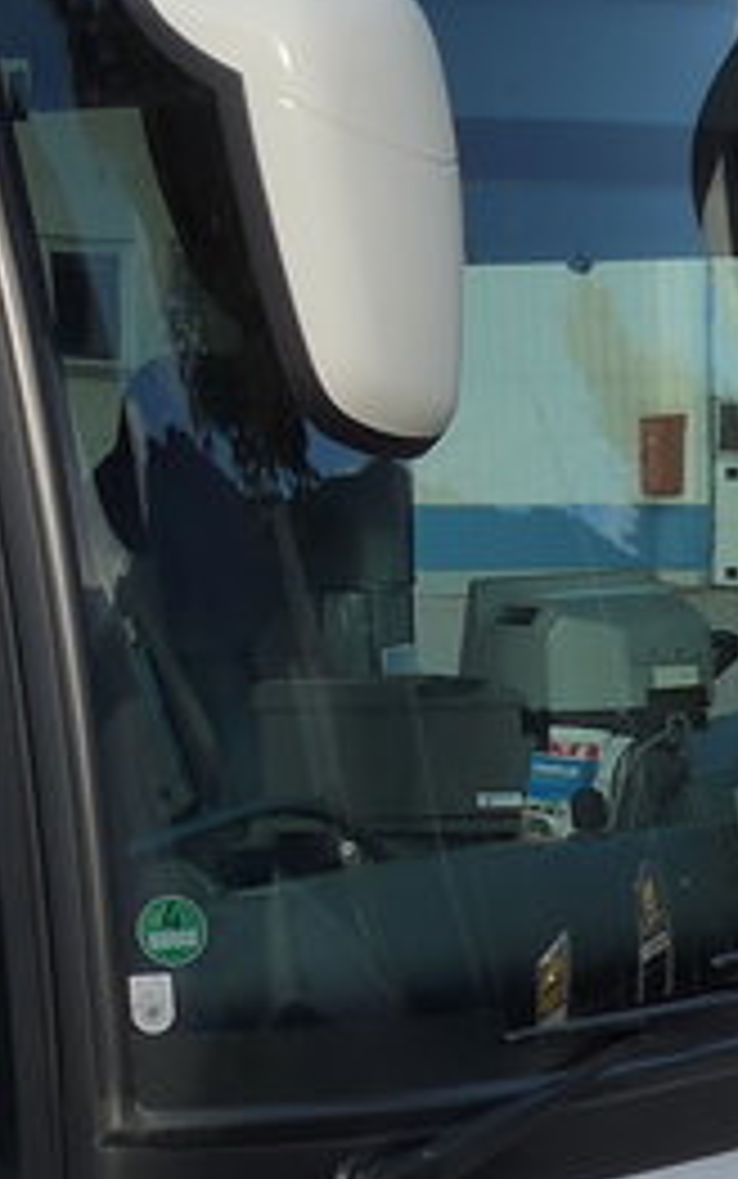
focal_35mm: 165
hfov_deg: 7.4
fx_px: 5304
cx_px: -1089
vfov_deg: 12.6
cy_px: 297
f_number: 3.2
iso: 160
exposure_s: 1/640
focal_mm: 7
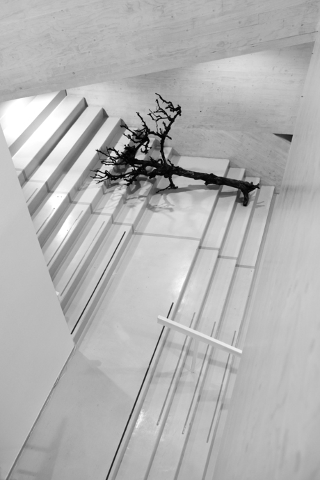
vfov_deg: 67.4
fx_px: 360
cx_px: 160
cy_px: 240
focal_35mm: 27
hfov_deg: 47.9
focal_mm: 18
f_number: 4
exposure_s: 1/30
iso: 400
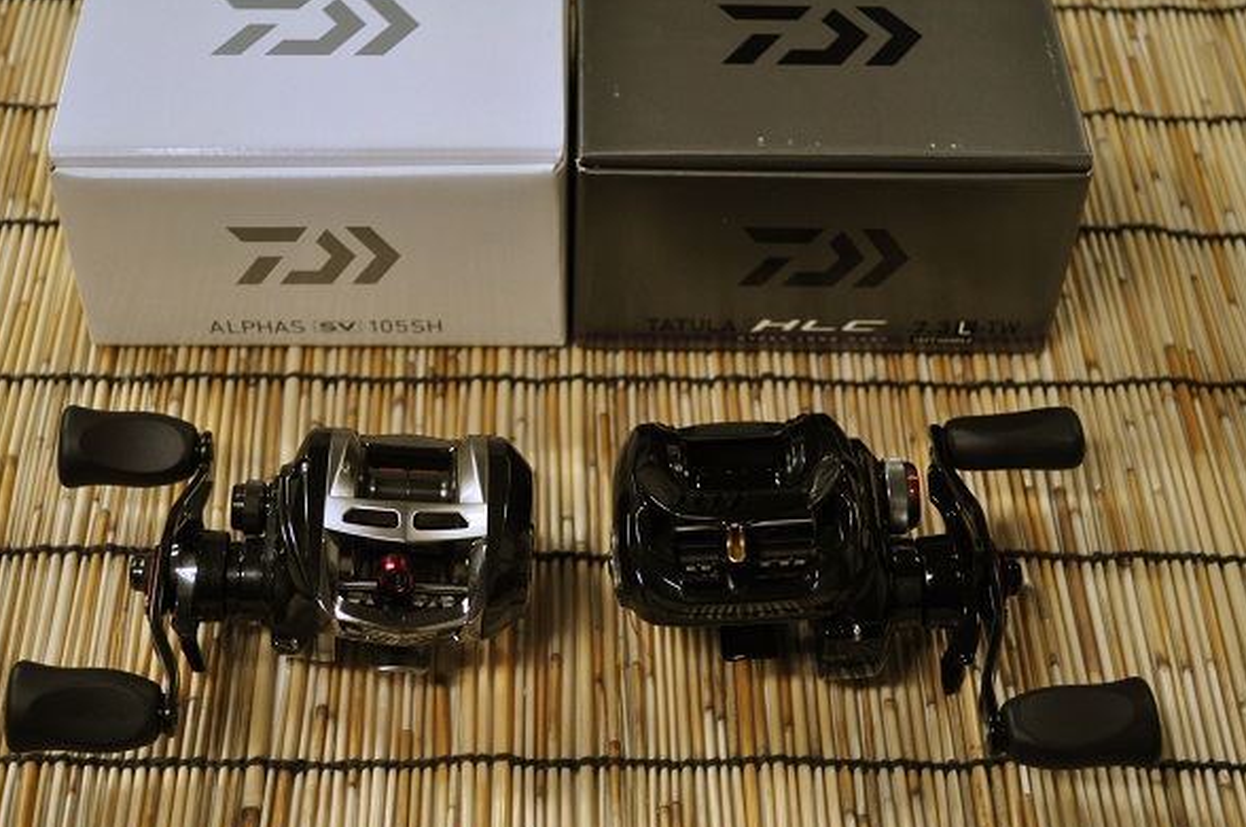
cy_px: 428
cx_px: 589
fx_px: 1989
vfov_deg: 23.5
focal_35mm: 58
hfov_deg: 34.8
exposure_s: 1/50
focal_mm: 35
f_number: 5
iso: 800
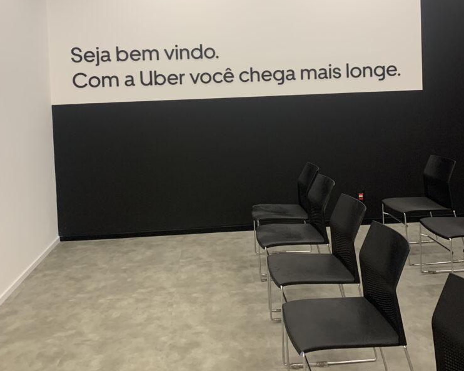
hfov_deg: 51.5
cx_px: 226
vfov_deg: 41.5
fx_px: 481
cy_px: 112
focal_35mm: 35
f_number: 1.8
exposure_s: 1/60
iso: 100
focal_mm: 4.25
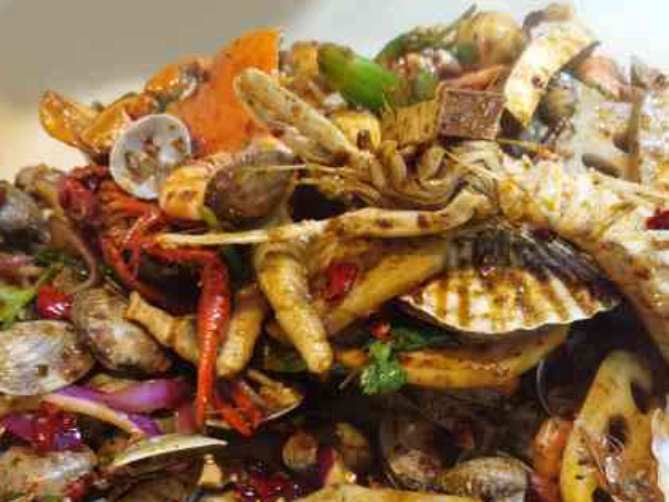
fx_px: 870
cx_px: 417
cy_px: 380
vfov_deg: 31.6
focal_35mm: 45
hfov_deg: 41.8
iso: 400
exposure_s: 1/33.3
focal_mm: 5.56
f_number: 1.6
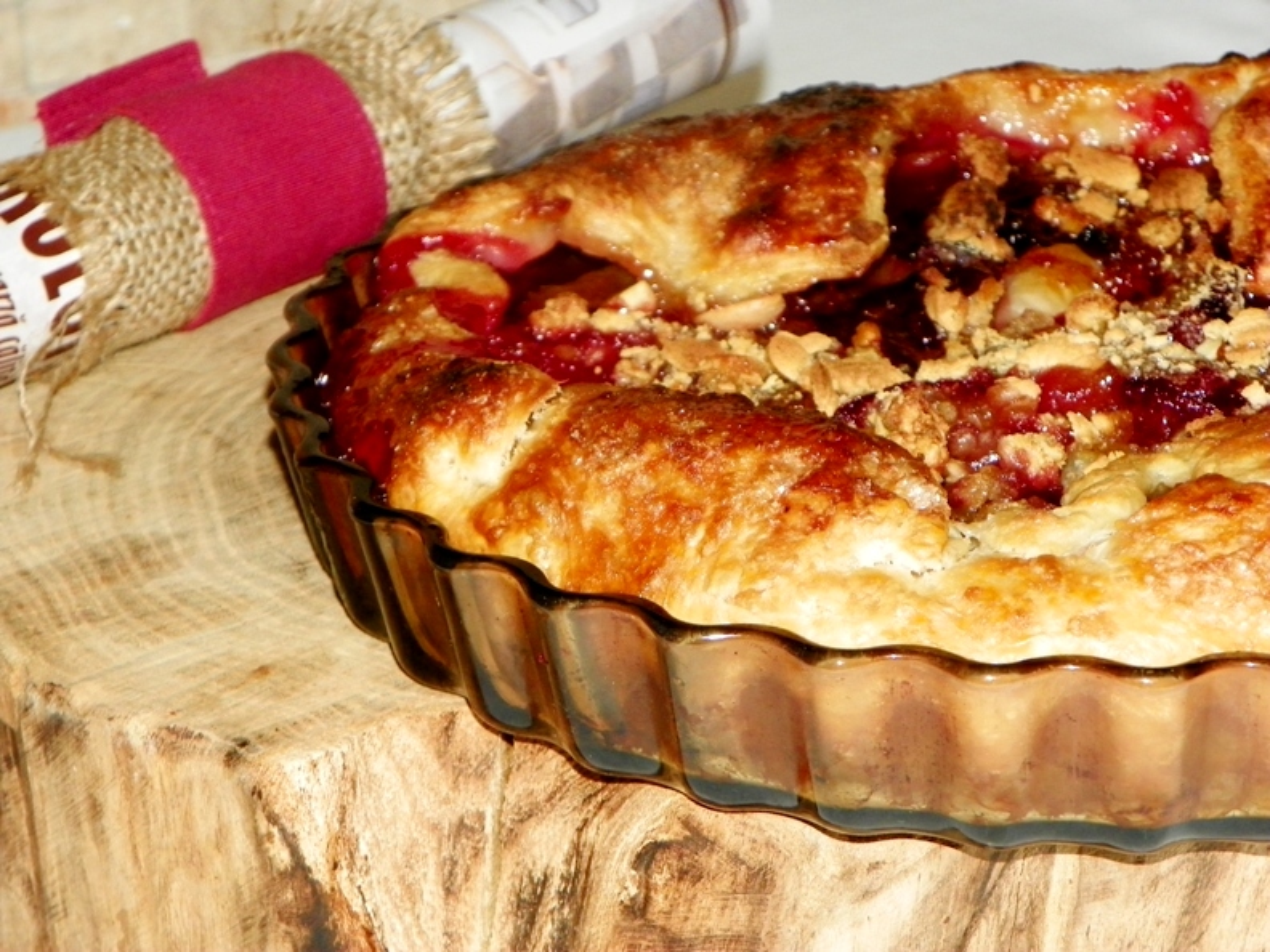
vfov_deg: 13.0
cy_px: 476
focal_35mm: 114
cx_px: 635
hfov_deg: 17.3
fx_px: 4182
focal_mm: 20.2
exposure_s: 1/200
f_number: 4
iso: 200
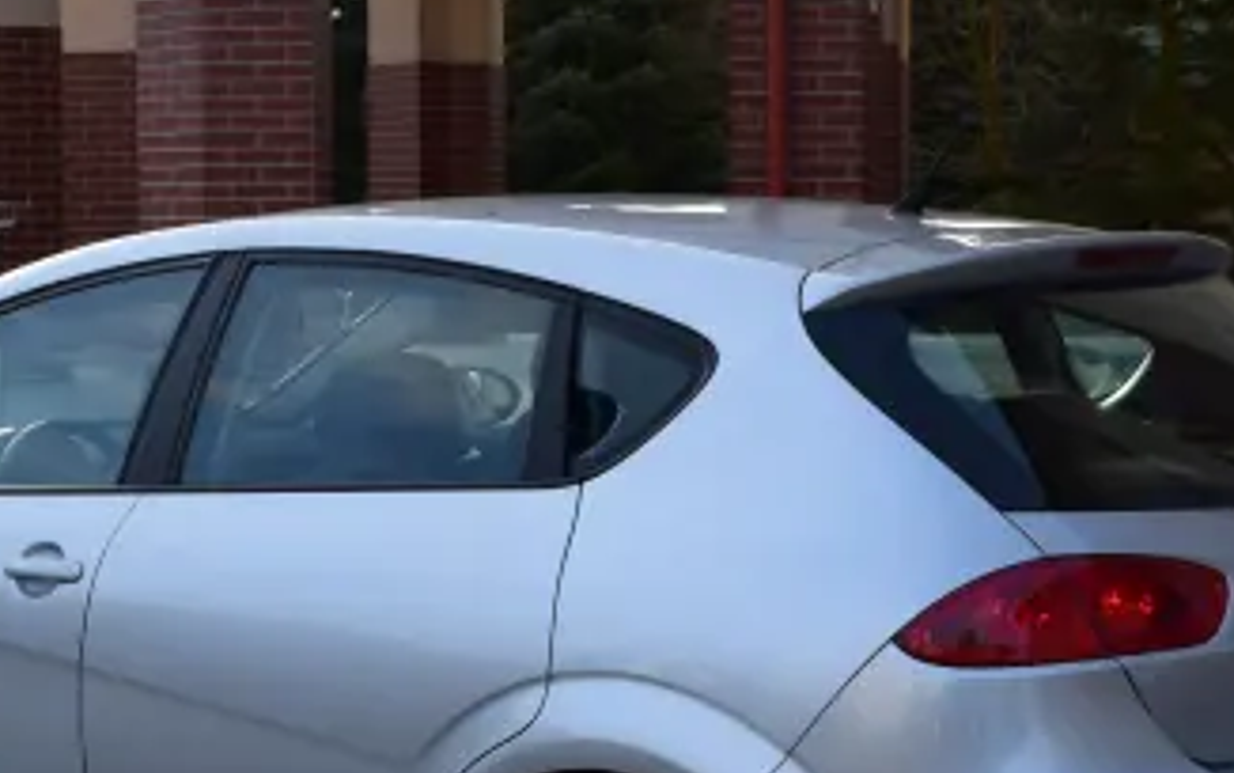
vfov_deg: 15.5
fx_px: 2826
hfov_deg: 24.6
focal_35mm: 84
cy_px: 589
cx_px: 564
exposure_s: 1/250
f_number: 10
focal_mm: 28
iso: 400
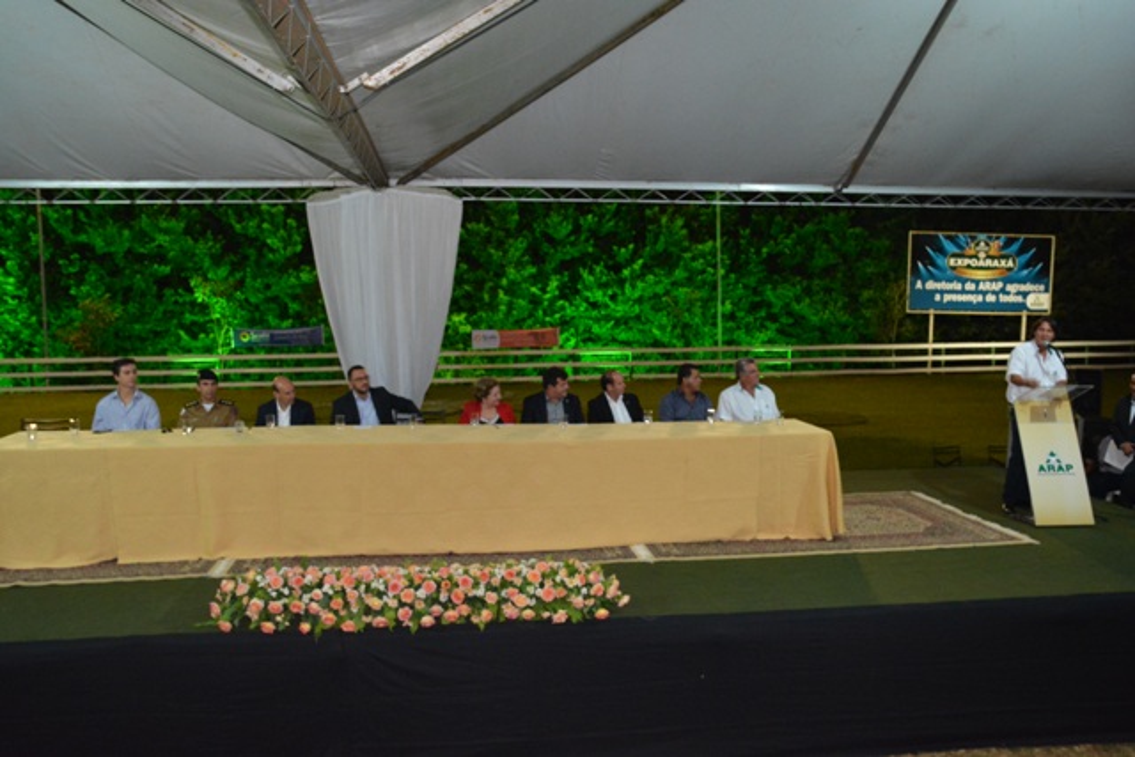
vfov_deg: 43.6
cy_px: 378
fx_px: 946
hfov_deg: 61.9
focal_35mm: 30
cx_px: 568
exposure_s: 1/60
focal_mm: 20
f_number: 4
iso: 2800
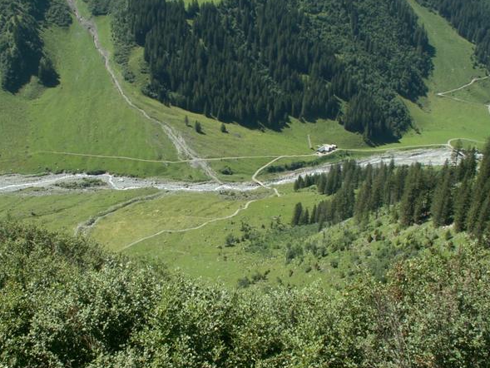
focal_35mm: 38
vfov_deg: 37.7
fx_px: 538
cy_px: 189
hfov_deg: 49.0
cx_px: 238
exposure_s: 1/125
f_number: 5.6
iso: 50
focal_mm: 5.86
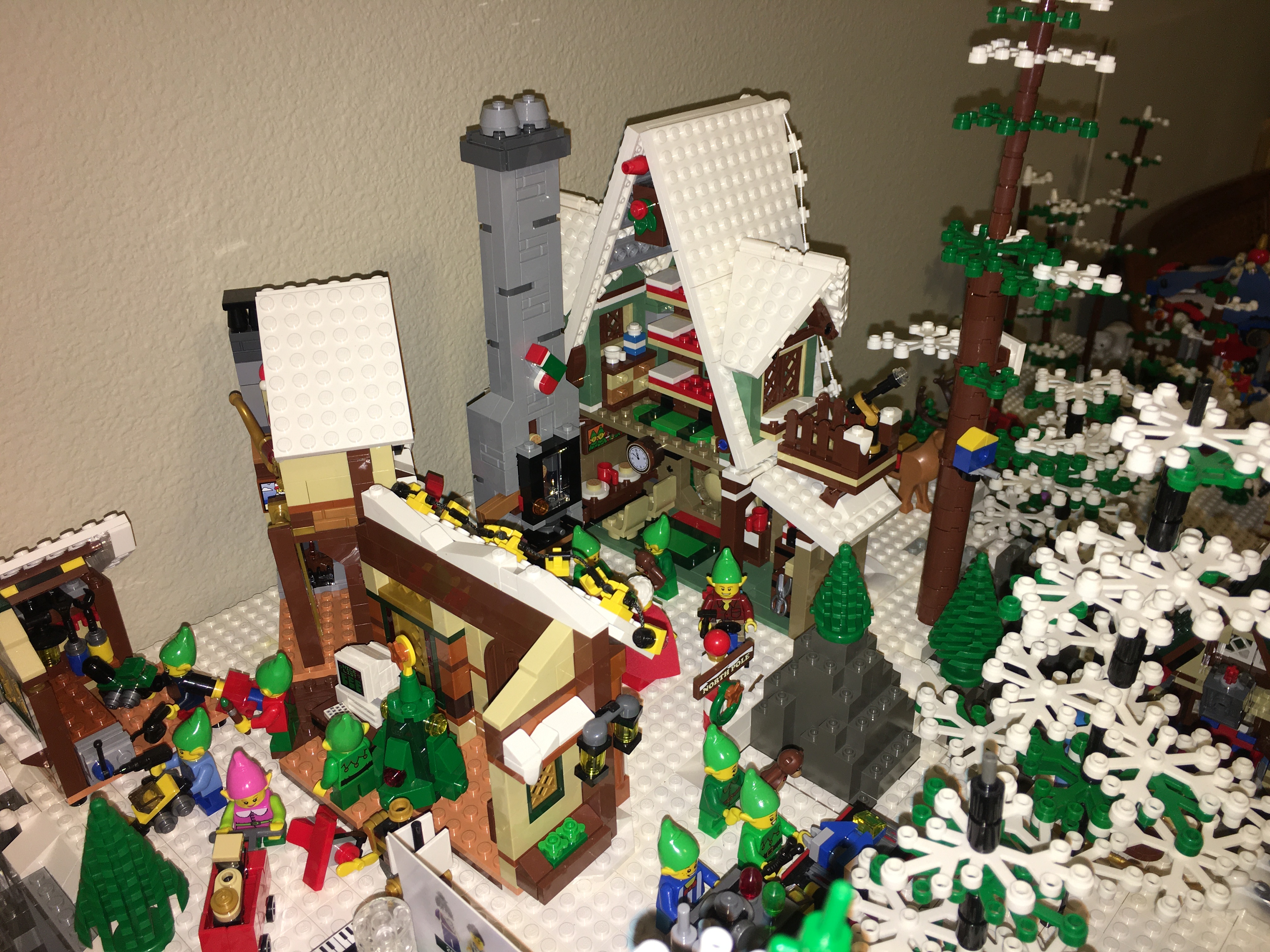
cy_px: 476
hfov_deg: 61.7
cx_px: 635
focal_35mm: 29
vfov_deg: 48.2
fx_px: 1064
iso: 32
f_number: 2.2
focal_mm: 4.15
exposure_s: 1/30
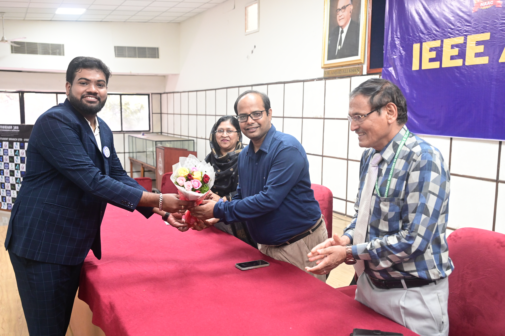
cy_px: 168
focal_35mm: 34
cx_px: 252
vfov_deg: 39.4
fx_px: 470
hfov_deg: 56.5
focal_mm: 33.5
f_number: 4.5
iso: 5000
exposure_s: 1/125
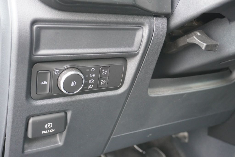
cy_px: 78
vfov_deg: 33.1
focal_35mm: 40
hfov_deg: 47.9
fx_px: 265
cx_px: 118
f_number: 4.5
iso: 1600
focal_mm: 27
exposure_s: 1/60
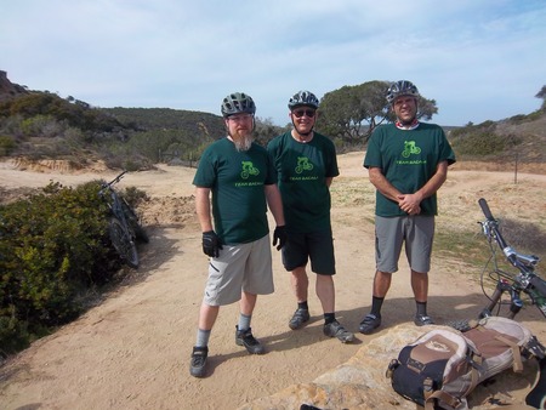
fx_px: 442
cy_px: 205
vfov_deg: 49.8
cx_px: 273
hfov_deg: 63.4
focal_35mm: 28
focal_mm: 5.05
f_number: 7.86
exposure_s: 1/250
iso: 64
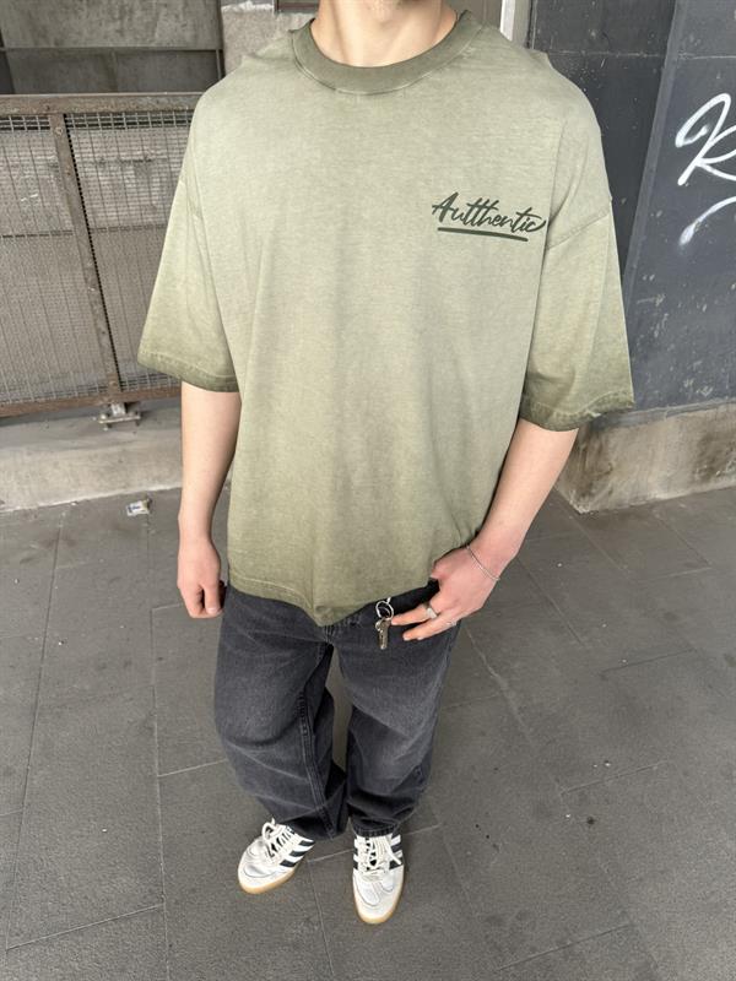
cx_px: 368
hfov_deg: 56.8
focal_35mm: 24
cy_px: 490
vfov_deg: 71.6
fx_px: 680
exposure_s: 1/230
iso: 64
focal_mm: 6.76
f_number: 1.78
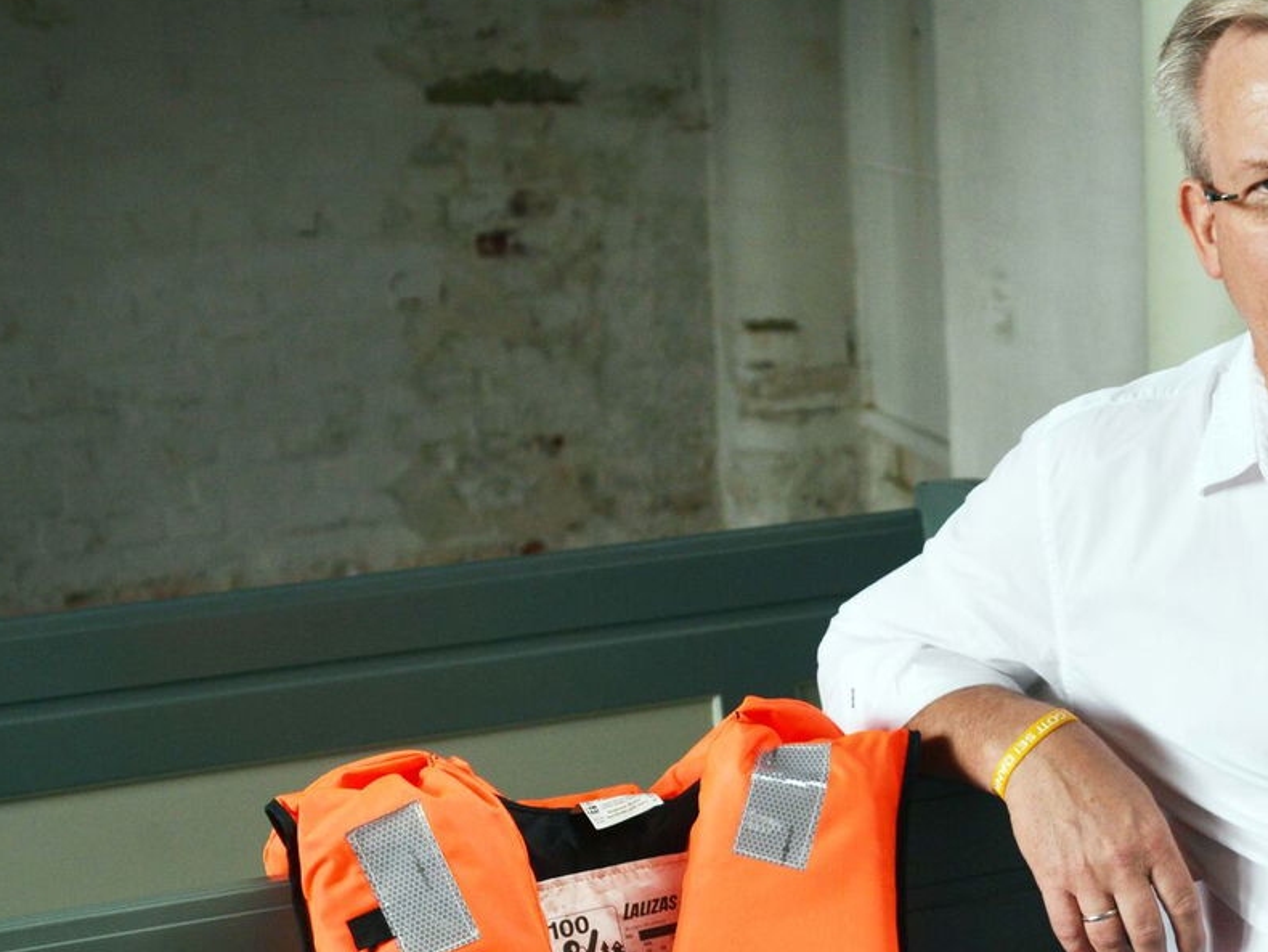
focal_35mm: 74
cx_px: 1165
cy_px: 691
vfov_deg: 19.8
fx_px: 2711
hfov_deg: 25.4
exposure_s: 1/160
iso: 640
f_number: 5.6
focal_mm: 38
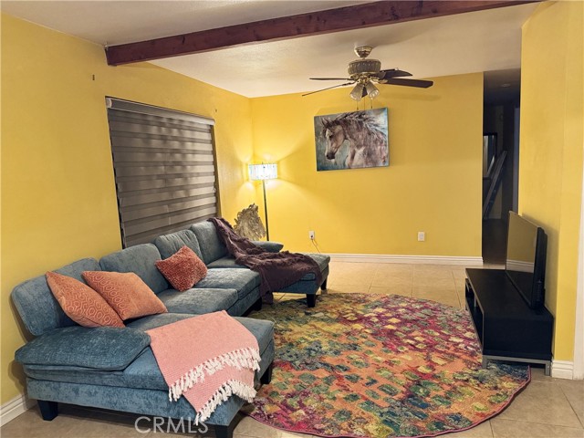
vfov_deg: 56.8
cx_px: 292
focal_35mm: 24
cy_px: 219
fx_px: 405
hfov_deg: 71.6
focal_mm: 6.76
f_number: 1.78
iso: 500
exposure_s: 1/60
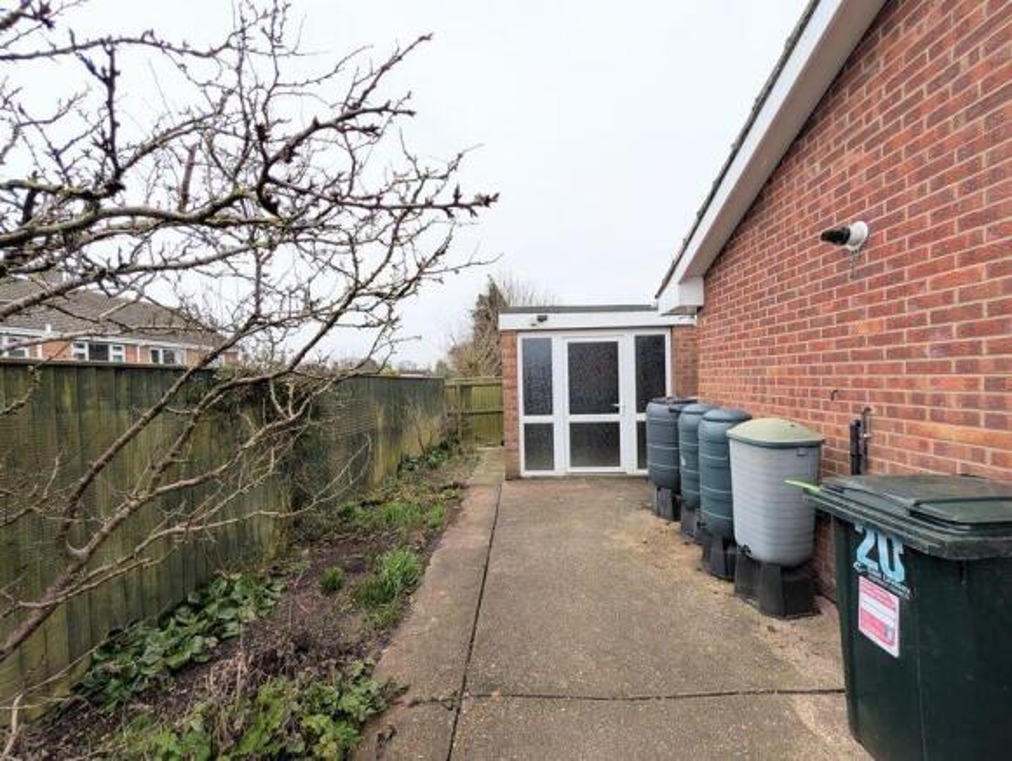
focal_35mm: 12
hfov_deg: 110.5
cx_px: 506
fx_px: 351
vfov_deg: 94.6
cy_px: 380
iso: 91
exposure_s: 1/501
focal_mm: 2.02
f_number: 1.7
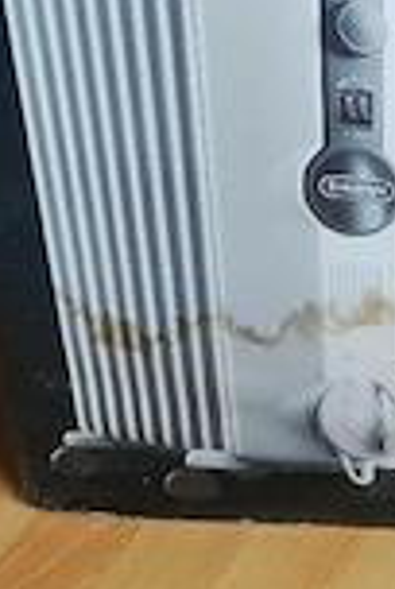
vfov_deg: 17.5
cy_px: -78
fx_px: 1835
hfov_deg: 12.2
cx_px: 383
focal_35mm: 112
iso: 366
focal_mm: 5.59
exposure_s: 1/50
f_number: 1.88
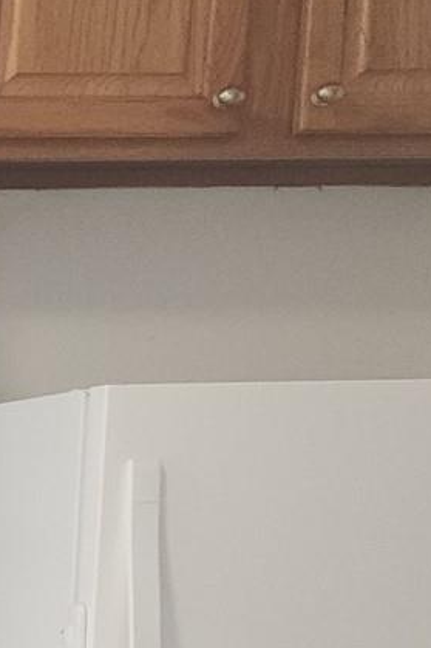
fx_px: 2103
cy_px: 800
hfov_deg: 9.5
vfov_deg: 16.7
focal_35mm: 117
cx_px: -809
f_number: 1.8
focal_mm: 6.4
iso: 125
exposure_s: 1/60
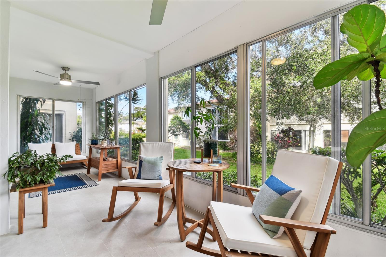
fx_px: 161
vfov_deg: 77.3
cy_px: 128
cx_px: 193
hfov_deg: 100.4
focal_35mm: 15
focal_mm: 10
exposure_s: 1/5
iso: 100
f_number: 8
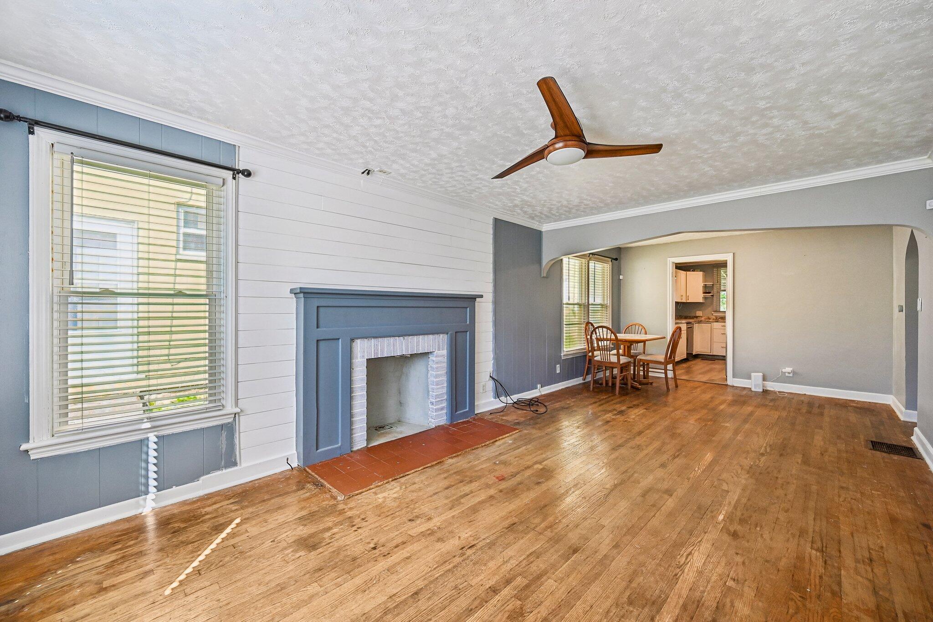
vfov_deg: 81.2
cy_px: 311
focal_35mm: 14
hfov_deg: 104.3
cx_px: 466
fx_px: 363
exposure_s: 1/90
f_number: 4.8
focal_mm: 14
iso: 400
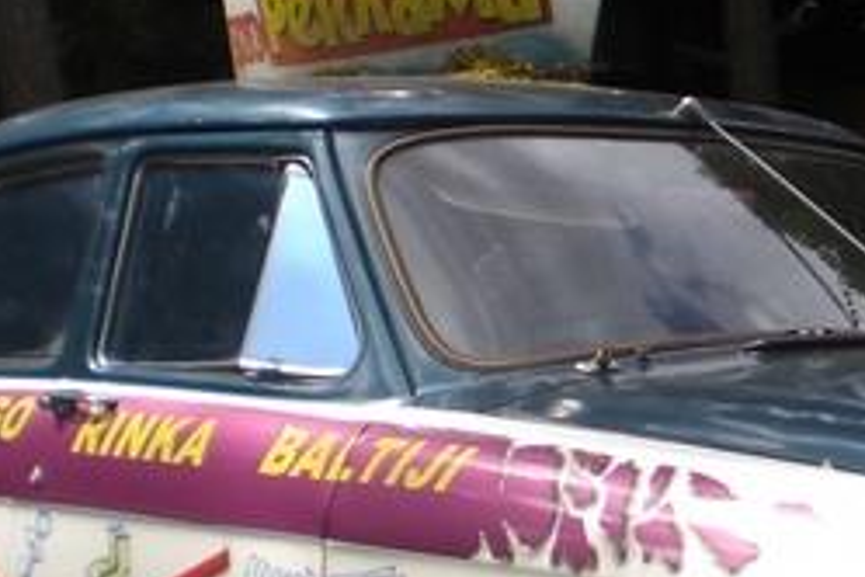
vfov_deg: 10.8
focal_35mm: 127
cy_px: 466
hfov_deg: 15.9
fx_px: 3051
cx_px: 813
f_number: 3.1
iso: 50
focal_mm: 6.3
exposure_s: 1/320
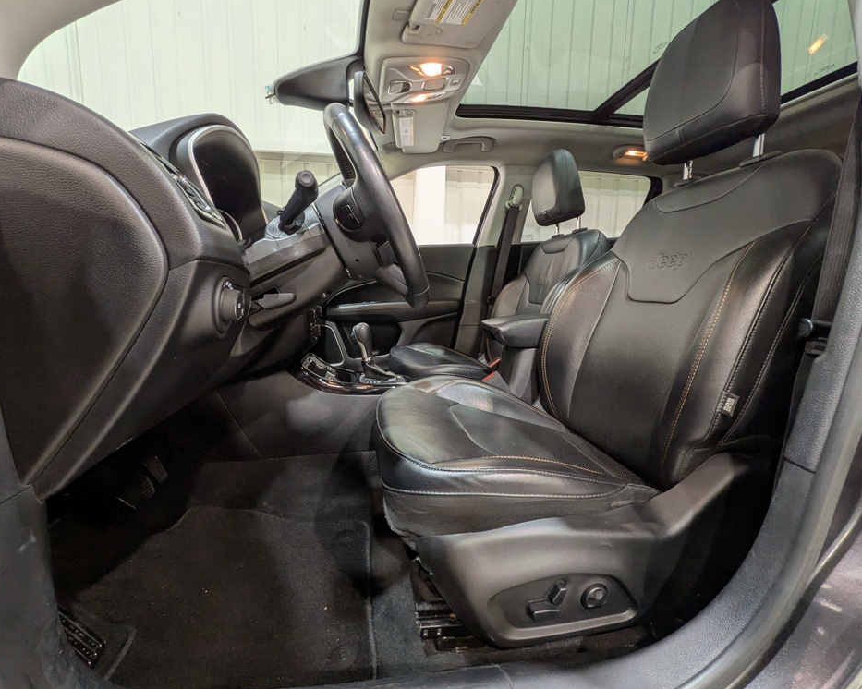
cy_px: 337
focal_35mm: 15
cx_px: 406
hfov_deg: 96.7
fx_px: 383
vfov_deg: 84.0
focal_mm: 1.83
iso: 94
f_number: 2.2
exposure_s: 1/33.3
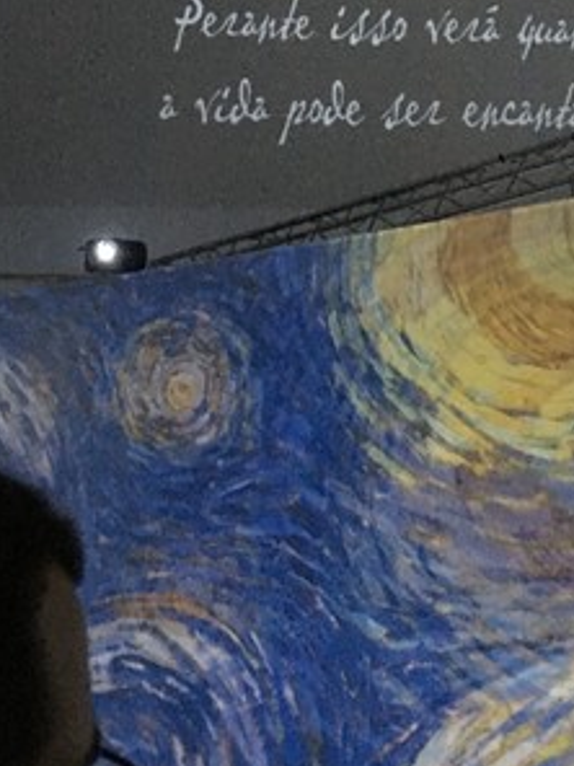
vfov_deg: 38.9
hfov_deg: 29.6
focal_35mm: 49
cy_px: 355
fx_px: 1083
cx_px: 330
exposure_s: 1/17
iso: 800
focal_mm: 4.15
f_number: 2.2
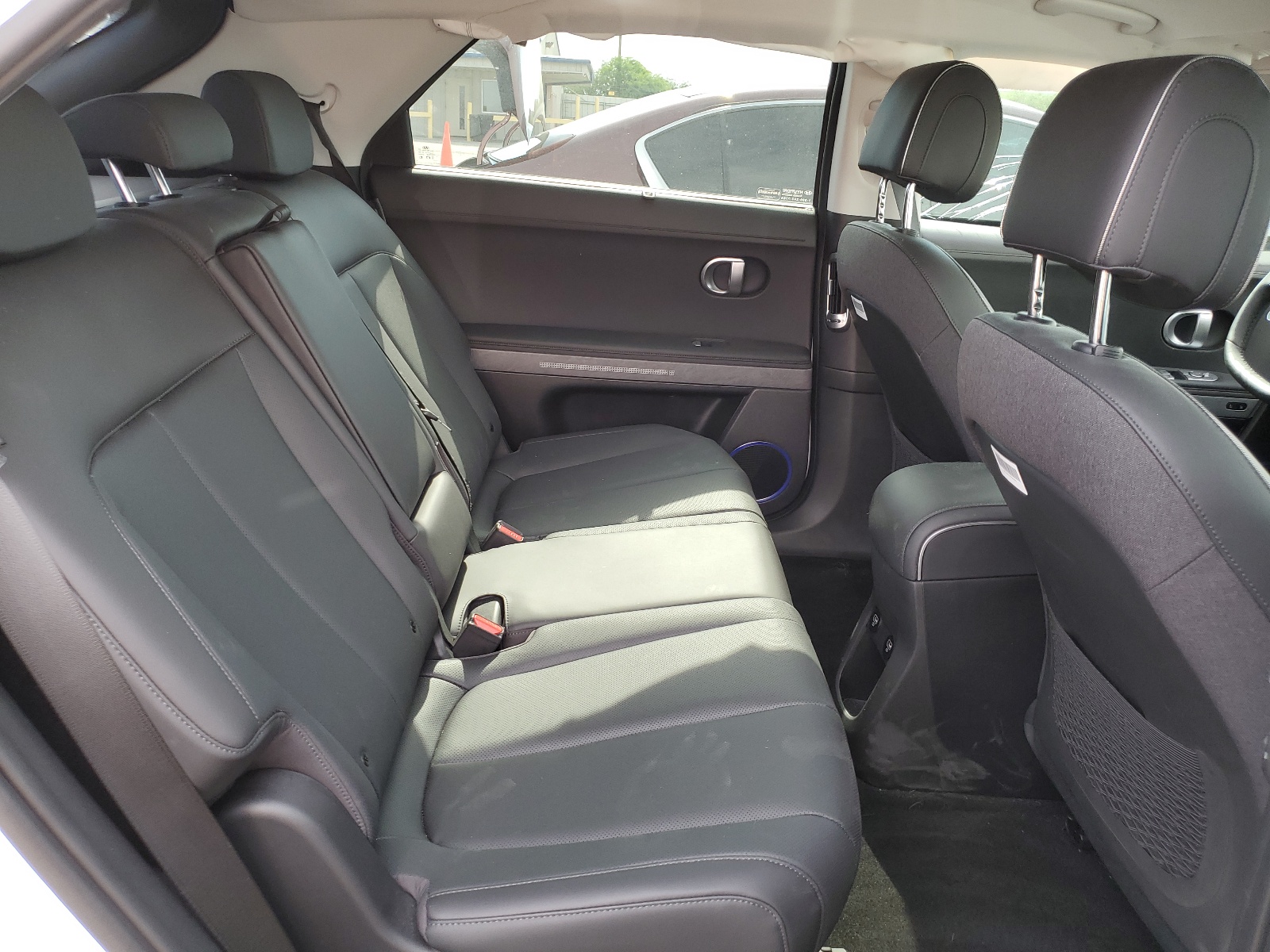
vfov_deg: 53.1
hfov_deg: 67.3
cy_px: 476
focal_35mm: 26
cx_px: 635
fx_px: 954
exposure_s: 1/125
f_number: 1.5
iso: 50
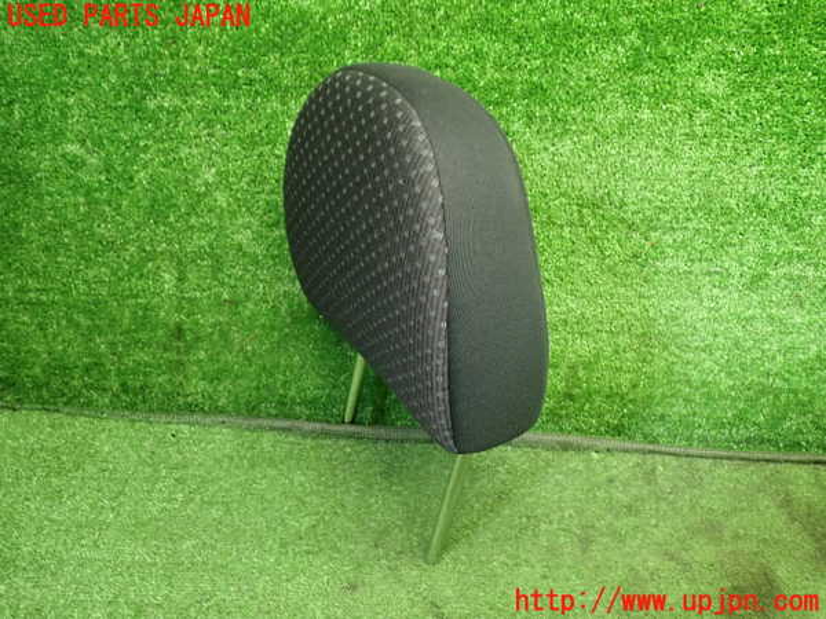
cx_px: 413
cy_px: 310
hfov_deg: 60.0
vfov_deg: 46.8
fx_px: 716
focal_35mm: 30
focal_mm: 5.4
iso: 250
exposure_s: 1/30
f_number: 2.3
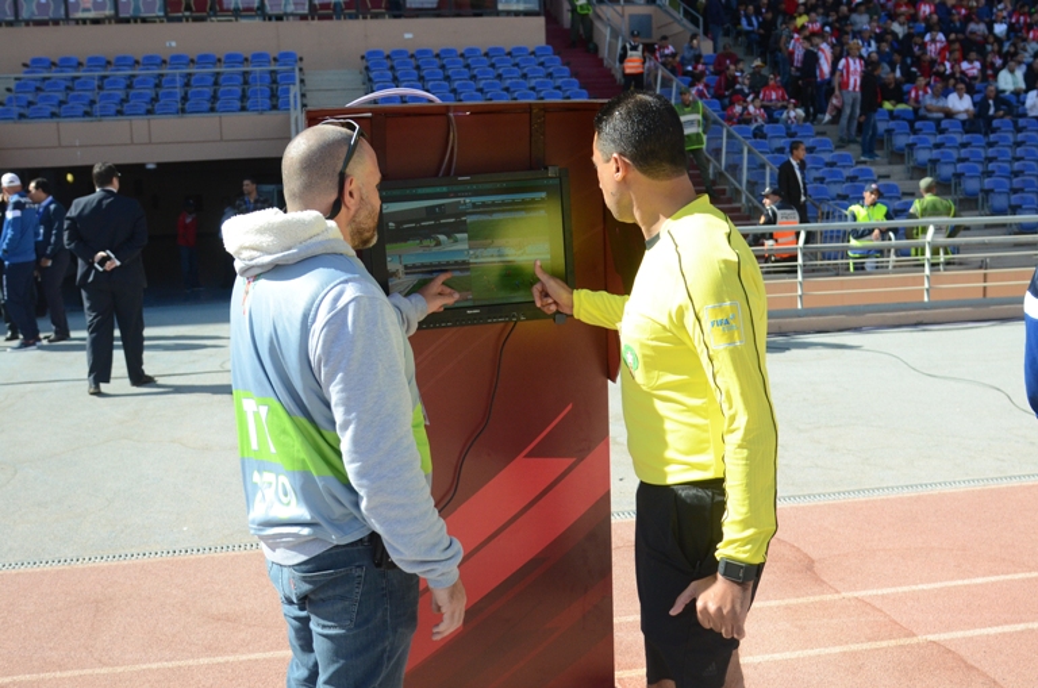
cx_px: 519
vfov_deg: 32.9
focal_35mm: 40
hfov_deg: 48.0
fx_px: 1166
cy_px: 344
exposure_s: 1/4000
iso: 1250
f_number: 4.5
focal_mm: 27
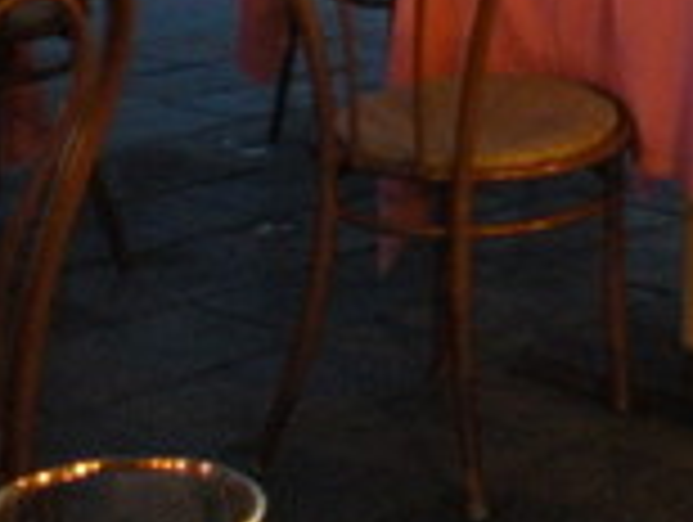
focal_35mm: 111
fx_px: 2226
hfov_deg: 16.4
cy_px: -212
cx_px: 990
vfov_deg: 12.8
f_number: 3.1
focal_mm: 6.3
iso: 525
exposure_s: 1/8
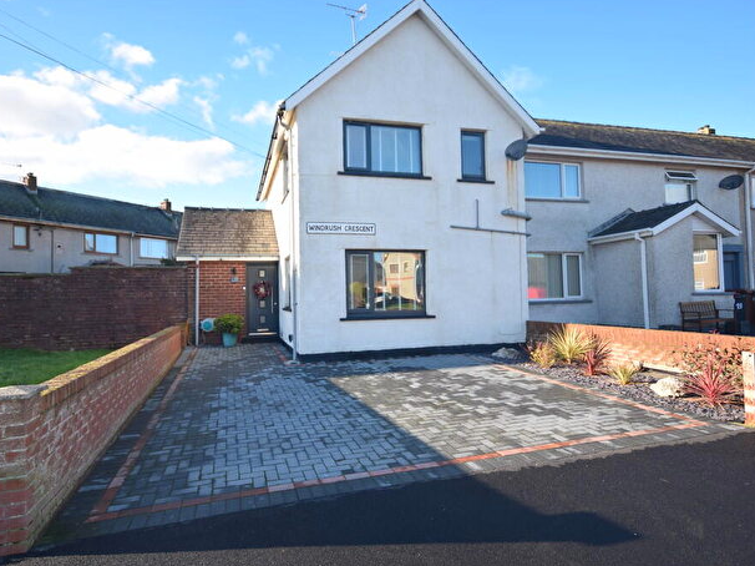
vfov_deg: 65.9
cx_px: 343
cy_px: 282
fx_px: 436
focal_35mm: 20
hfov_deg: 81.6
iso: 100
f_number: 6.3
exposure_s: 1/160
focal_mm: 12
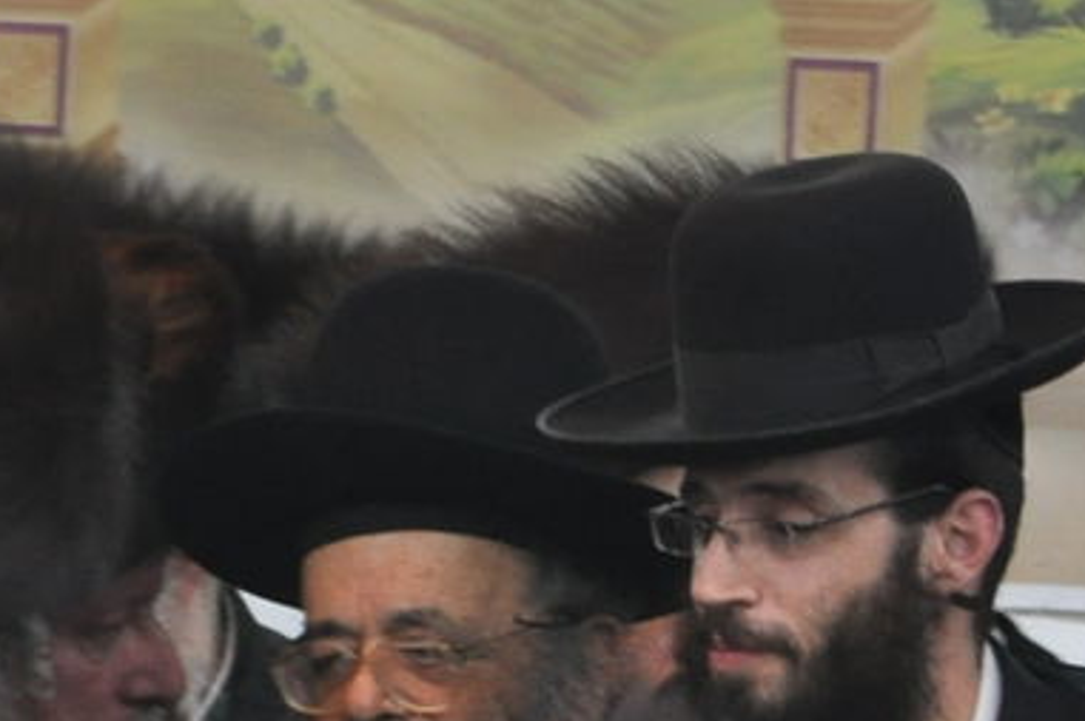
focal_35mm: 1075
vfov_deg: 1.3
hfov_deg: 1.9
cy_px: 569
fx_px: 32353
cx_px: 137
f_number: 5.6
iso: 1000
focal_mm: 195
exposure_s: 1/80
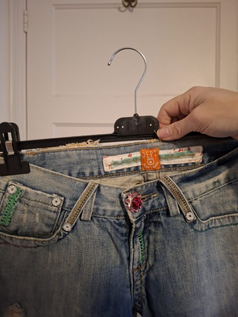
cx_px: 119
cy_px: 158
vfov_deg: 73.9
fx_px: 211
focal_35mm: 23
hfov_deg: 58.9
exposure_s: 1/20
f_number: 1.8
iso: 800
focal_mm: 5.54
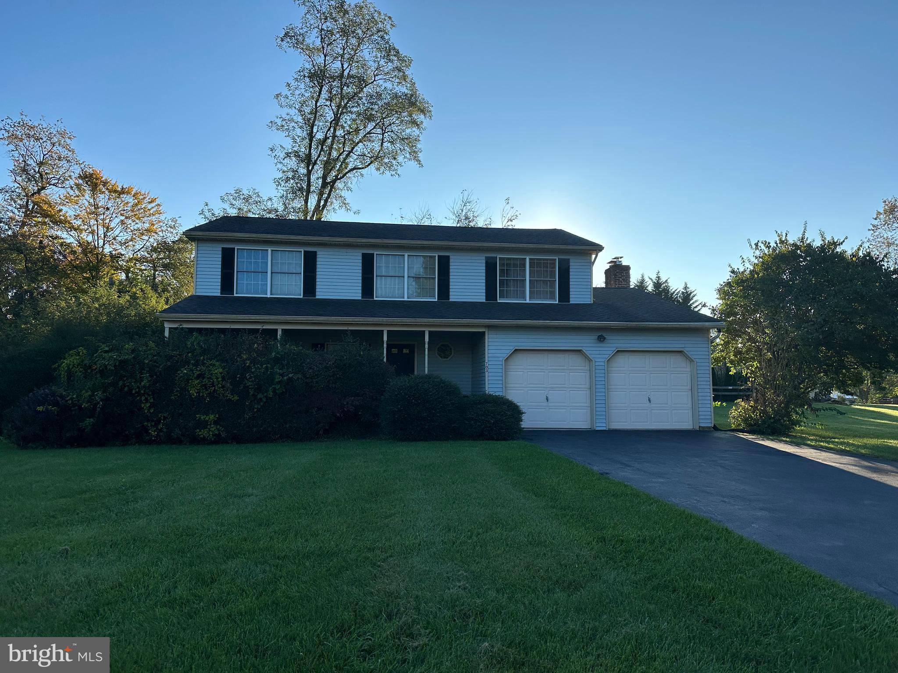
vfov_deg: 56.8
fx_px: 623
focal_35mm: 24
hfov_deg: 71.6
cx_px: 449
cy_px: 336
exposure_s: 1/3597
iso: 80
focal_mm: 6.86
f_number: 1.78
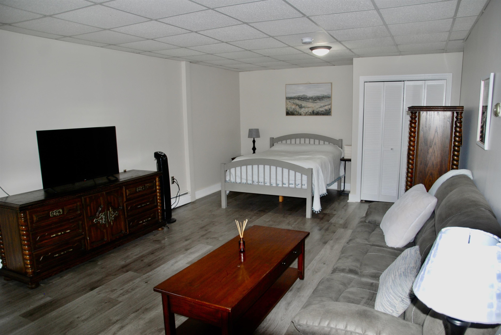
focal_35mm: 24
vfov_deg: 53.3
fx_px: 334
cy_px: 168
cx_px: 250
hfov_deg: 73.7
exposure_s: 1/60
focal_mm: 16
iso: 200
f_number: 3.5
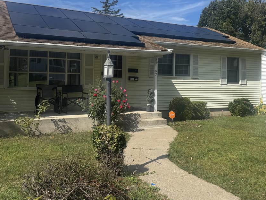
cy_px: 74
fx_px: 284
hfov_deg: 50.0
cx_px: 152
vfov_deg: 38.4
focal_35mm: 37
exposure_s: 1/5814
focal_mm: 6.76
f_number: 1.78
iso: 80
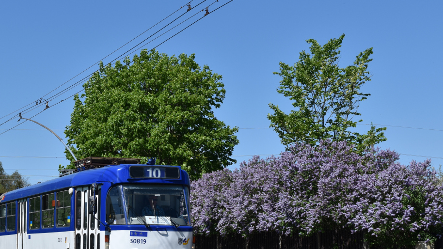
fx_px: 893
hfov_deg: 27.6
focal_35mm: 76
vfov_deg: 15.9
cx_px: 136
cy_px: 165
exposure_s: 1/500
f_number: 8
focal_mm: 34
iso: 100
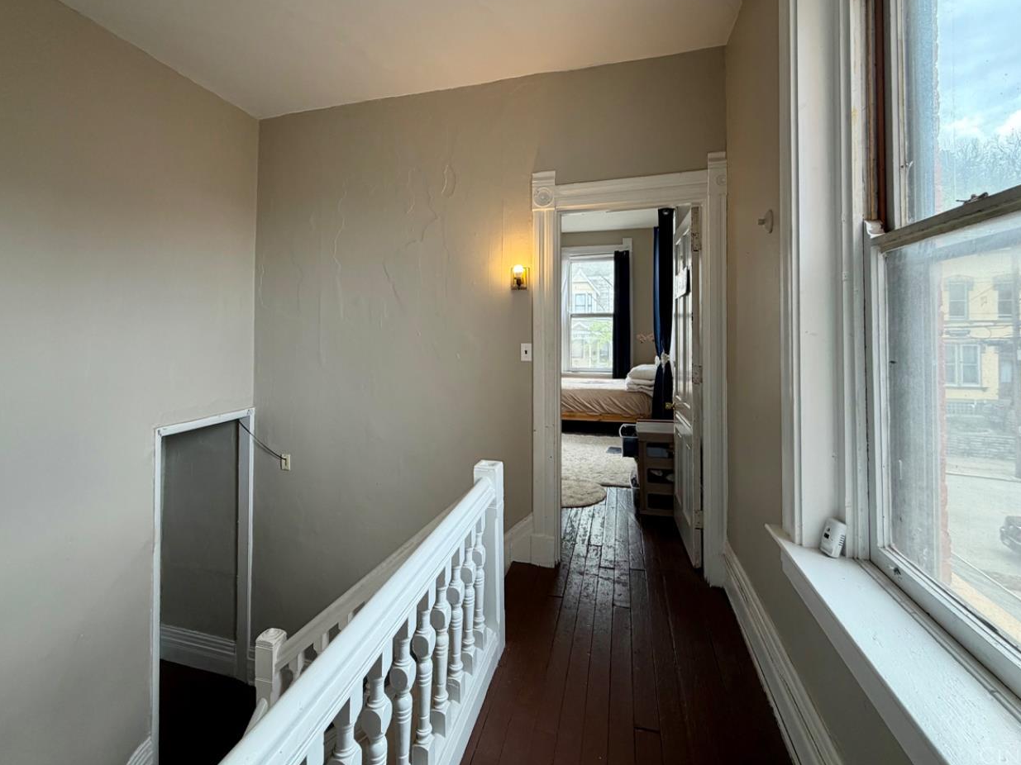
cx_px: 486
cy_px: 319
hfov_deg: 91.0
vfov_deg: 74.2
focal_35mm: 17
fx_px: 501
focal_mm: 2.22
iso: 125
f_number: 2.2
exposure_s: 1/121
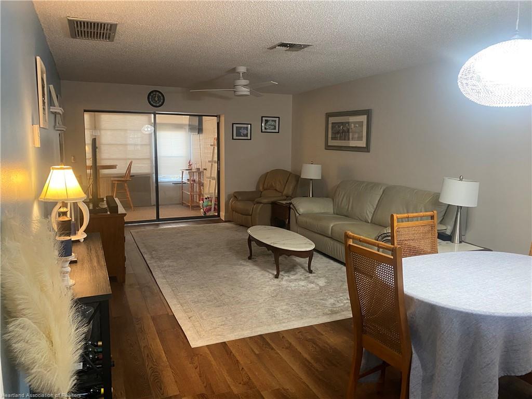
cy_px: 200
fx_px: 400
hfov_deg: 67.3
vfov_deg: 53.1
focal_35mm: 26
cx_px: 266
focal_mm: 4.25
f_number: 1.8
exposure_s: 1/60
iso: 200
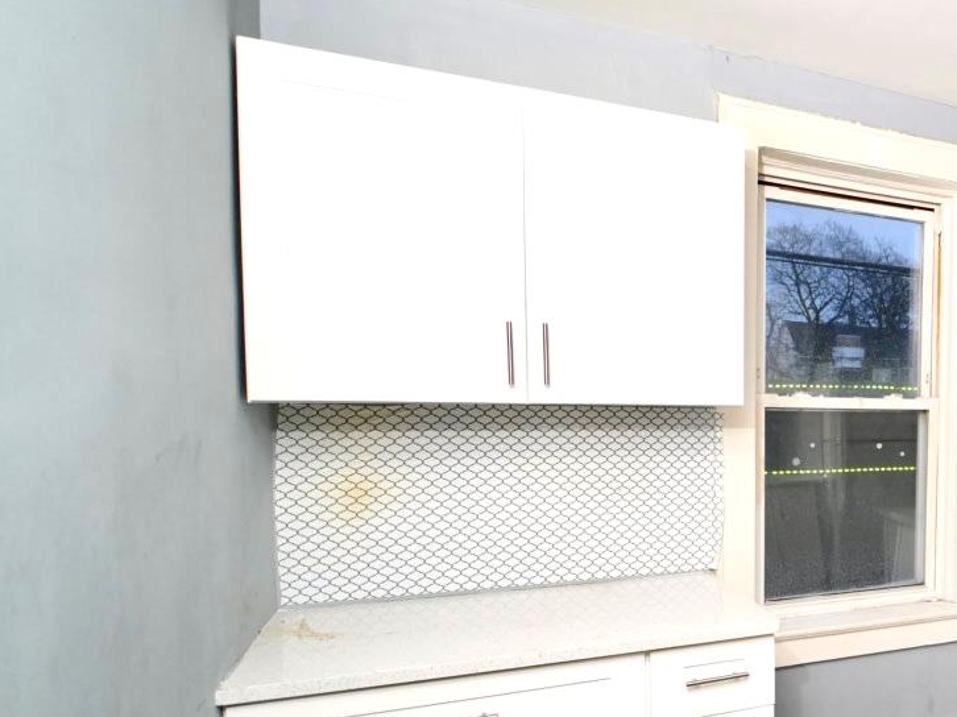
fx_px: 829
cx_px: 1019
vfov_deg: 46.2
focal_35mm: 30
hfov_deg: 46.6
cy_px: 460
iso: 2000
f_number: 2.8
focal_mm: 14
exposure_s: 1/160
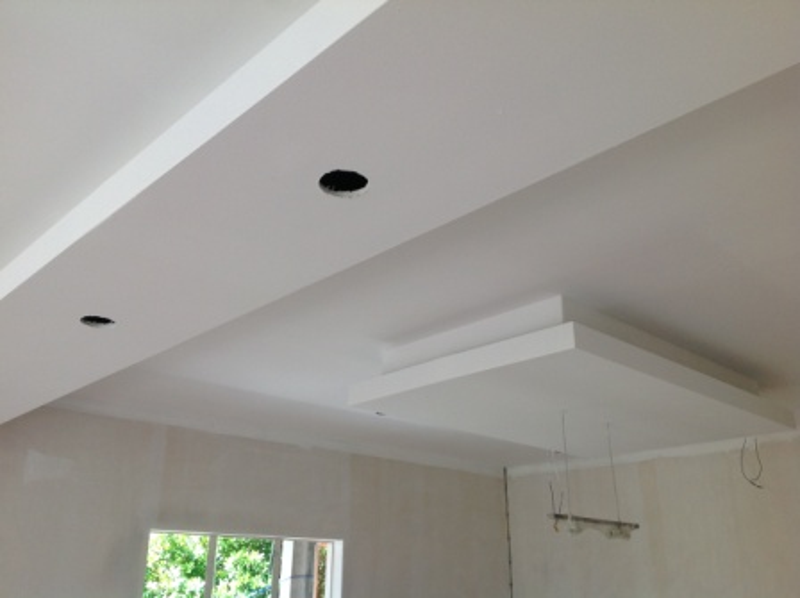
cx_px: 400
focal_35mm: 35
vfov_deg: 40.6
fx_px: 808
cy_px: 299
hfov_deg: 52.7
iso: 80
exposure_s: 1/120
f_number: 2.4
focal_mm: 4.28
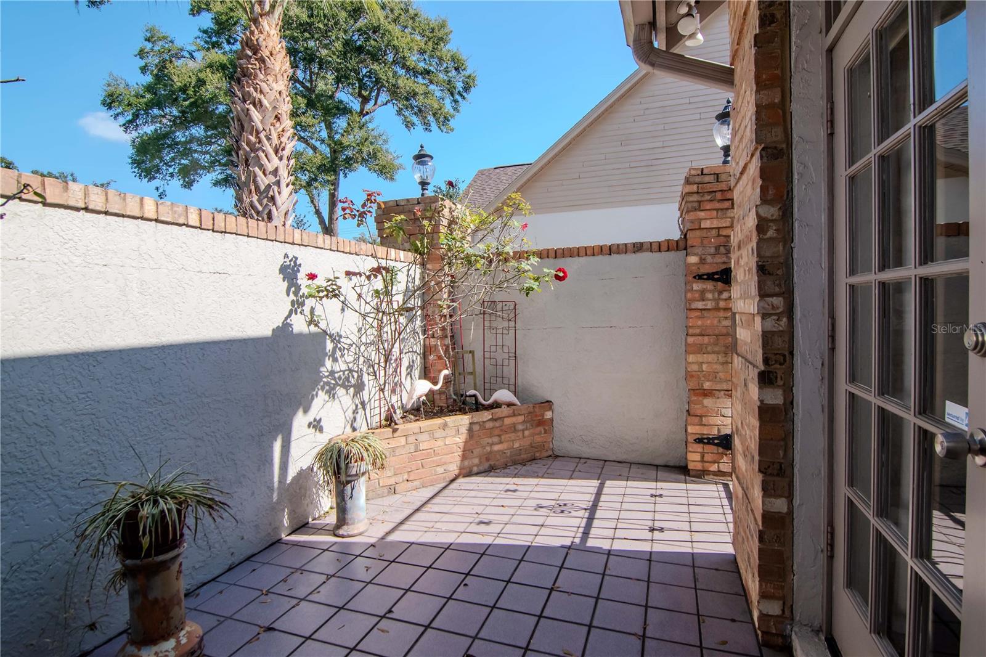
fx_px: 452
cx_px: 493
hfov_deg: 95.0
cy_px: 328
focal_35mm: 16
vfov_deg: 72.0
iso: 800
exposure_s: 1/800
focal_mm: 11
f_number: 8
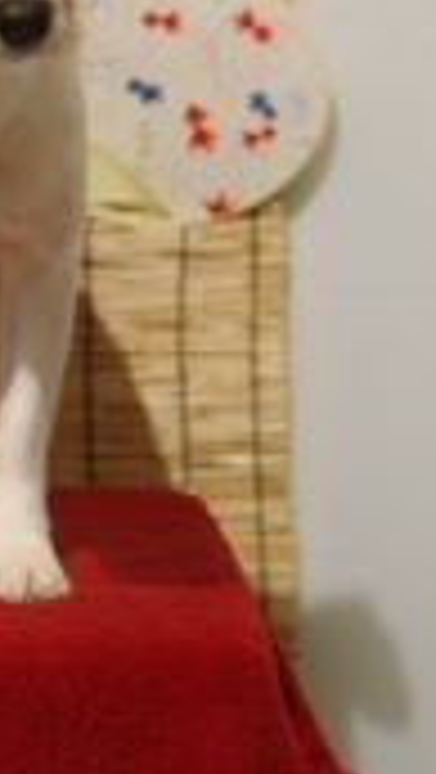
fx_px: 3754
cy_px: -81
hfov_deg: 6.6
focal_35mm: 183
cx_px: -58
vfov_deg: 11.6
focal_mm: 50
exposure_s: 1/125
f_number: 2.8
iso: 320
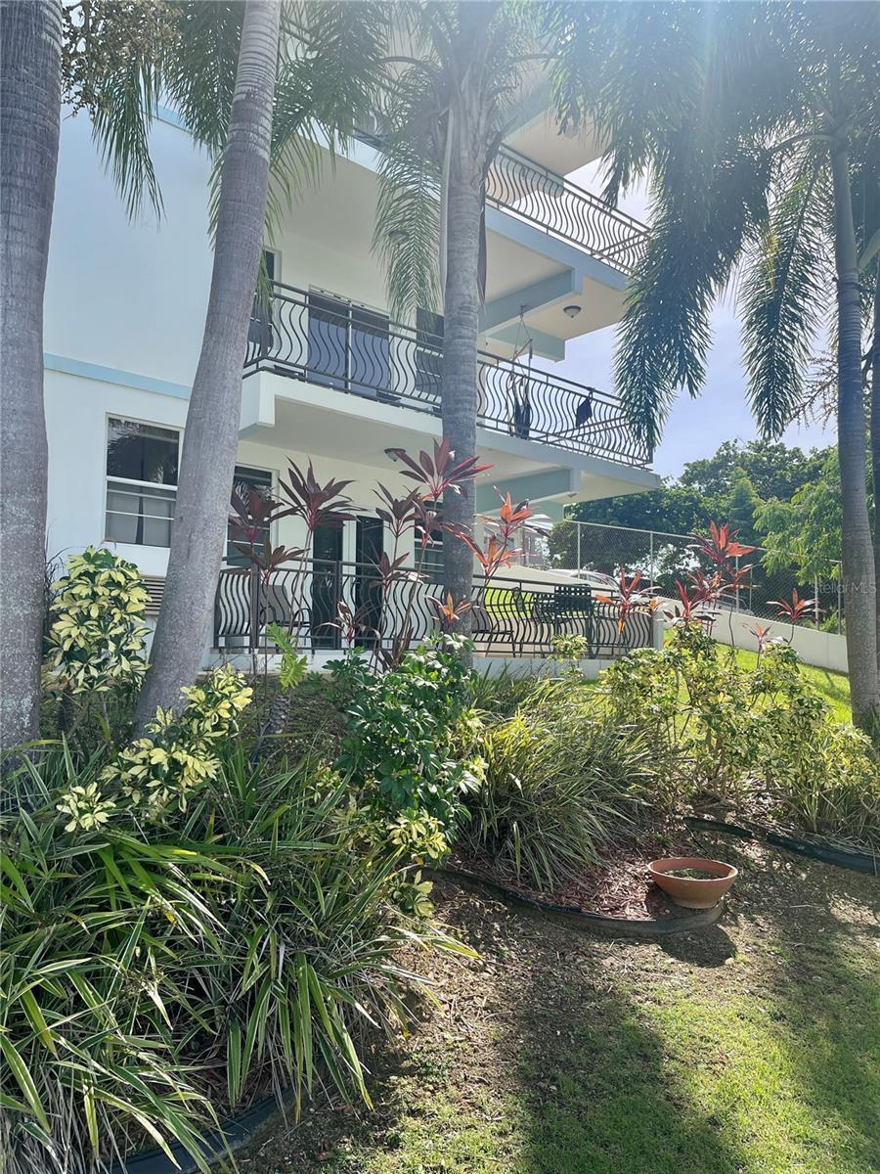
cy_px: 587
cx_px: 440
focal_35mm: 26
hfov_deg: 53.1
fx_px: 881
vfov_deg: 67.3
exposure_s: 1/1475
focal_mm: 5.1
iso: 32
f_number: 1.6
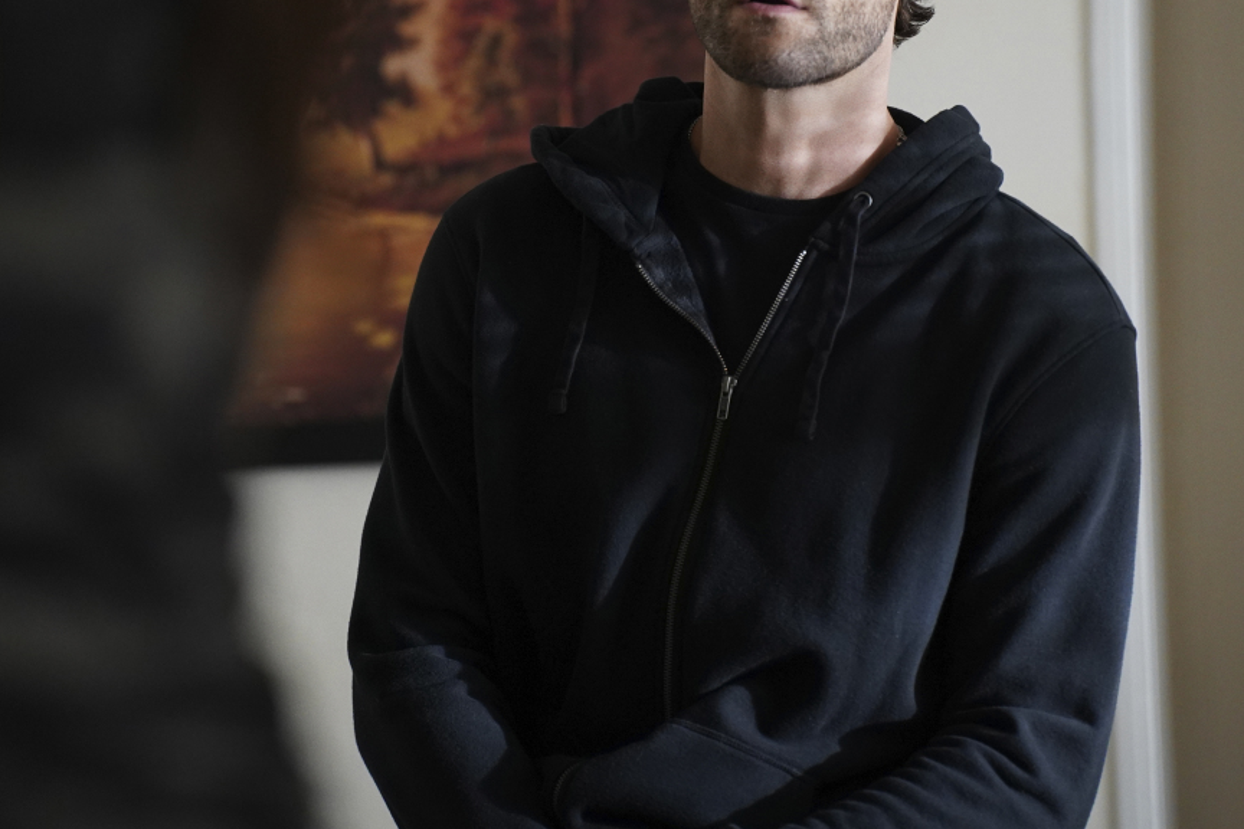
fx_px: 8638
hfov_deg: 8.2
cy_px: 268
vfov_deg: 5.5
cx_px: 793
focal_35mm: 250
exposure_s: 1/320
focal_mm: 180
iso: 4000
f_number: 2.8
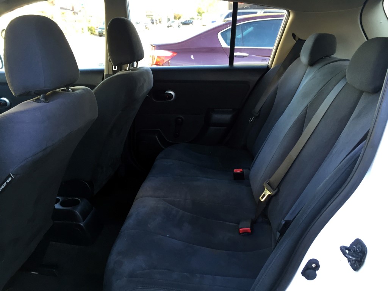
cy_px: 146
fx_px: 325
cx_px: 194
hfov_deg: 61.7
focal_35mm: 29
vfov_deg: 48.2
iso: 32
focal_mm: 4.15
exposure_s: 1/30
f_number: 2.2
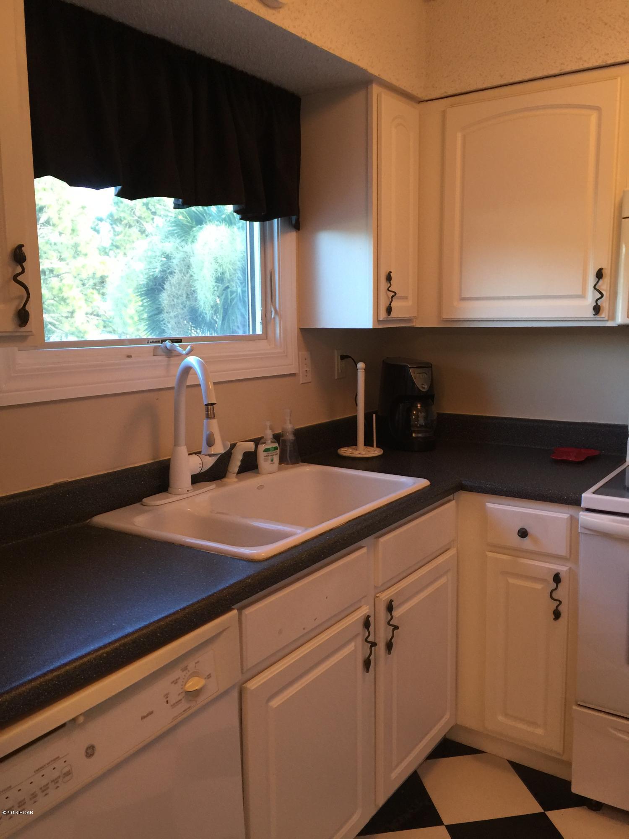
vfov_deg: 61.7
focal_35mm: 29
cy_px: 420
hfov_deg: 48.2
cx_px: 314
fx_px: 703
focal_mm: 4.15
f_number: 2.2
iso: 64
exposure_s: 1/15
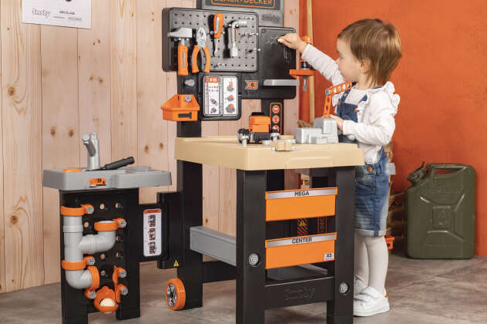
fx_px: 770
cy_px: 150
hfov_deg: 35.1
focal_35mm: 57
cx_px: 260
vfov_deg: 23.7
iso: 100
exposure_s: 1/160
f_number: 8
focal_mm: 50
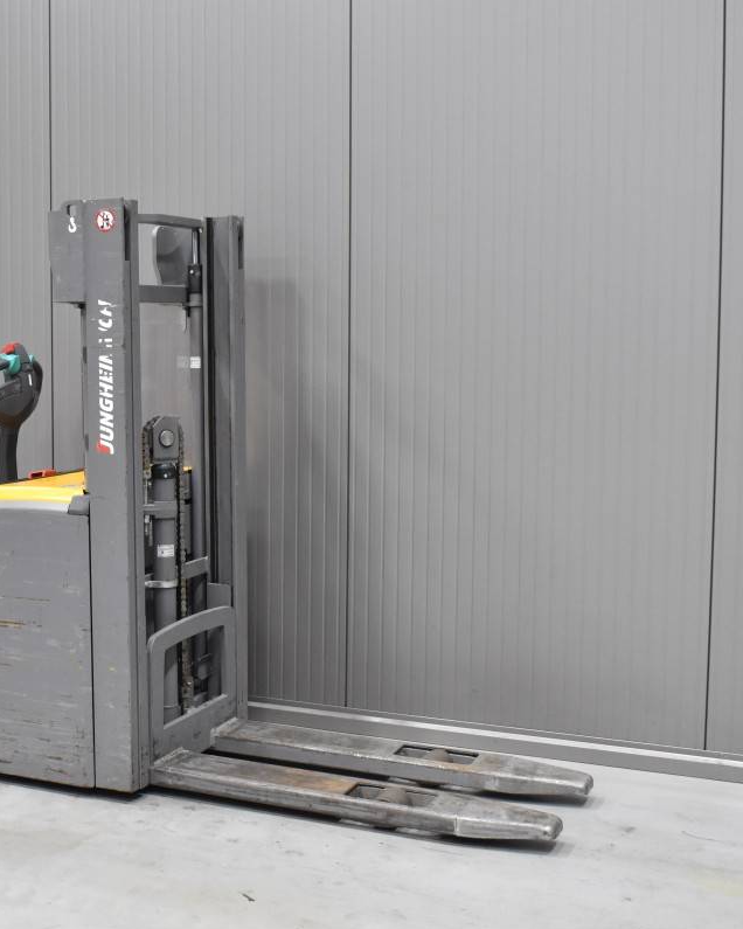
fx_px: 1402
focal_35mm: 51
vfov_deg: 36.7
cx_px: 173
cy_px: 466
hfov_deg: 29.2
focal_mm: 24
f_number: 5
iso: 1600
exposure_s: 1/40
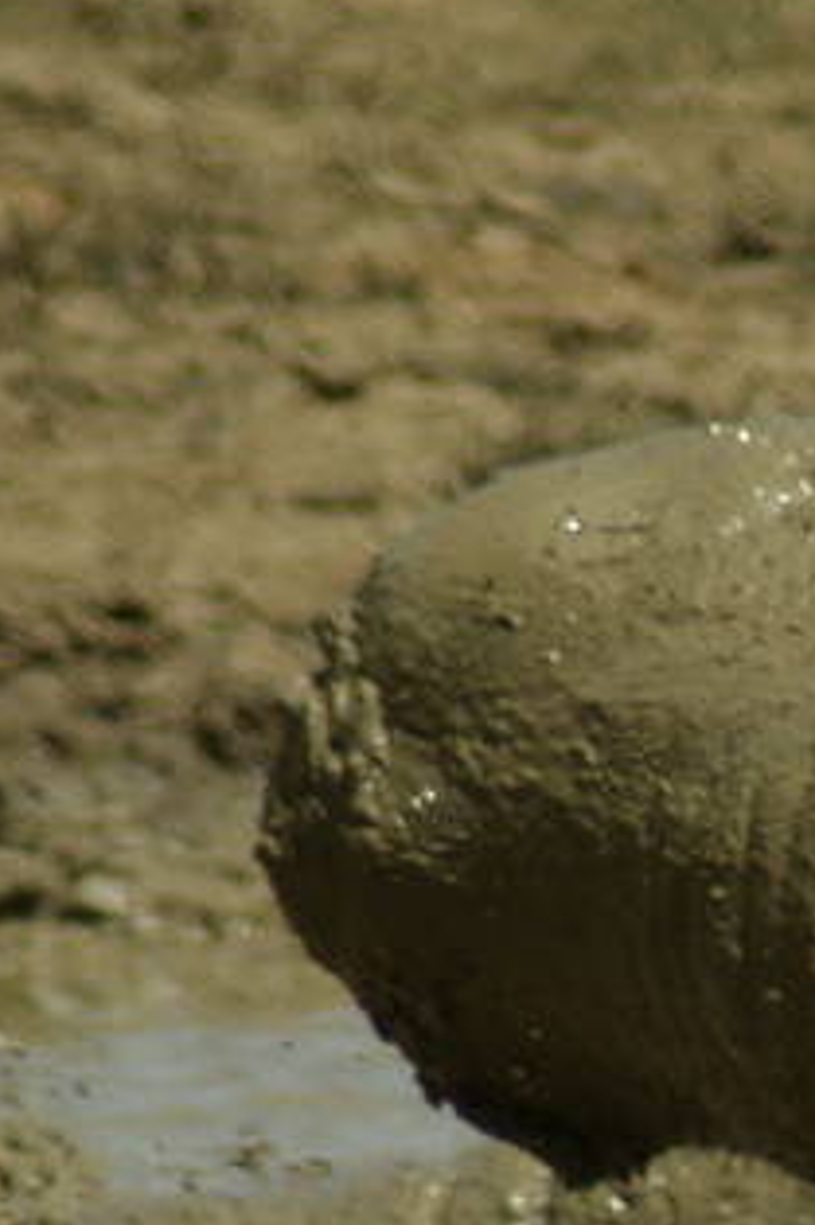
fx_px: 77878
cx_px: 1891
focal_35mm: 2291
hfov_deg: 0.6
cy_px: 1122
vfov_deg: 0.9
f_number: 5.6
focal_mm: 300
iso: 100
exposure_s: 1/800
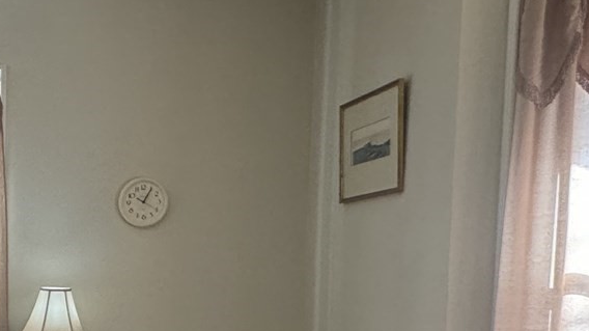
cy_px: 369
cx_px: -65
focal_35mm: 55
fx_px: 859
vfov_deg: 20.7
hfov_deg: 33.0
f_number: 2.2
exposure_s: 1/120
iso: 320
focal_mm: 2.22
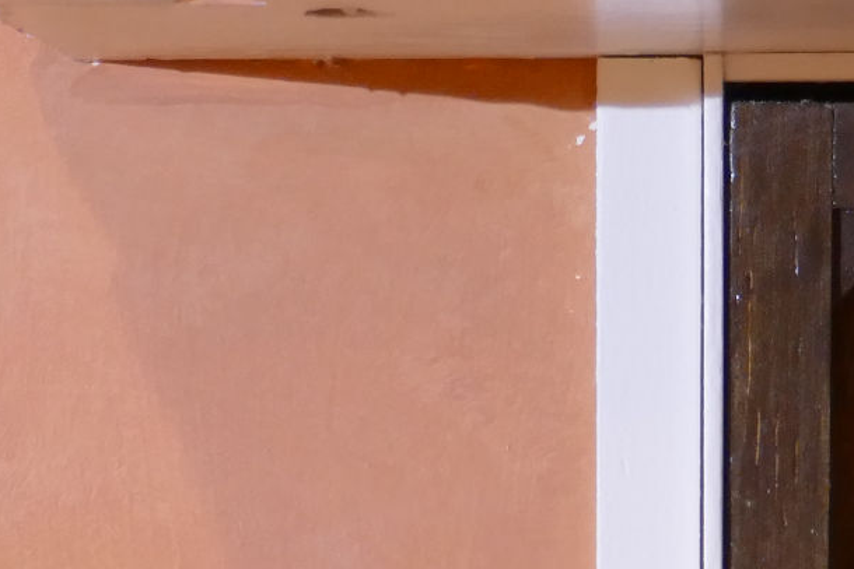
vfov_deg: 7.7
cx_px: 836
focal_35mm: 172
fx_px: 4081
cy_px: 1074
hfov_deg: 11.8
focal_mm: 15.3
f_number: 3.8
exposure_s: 1/15
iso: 800
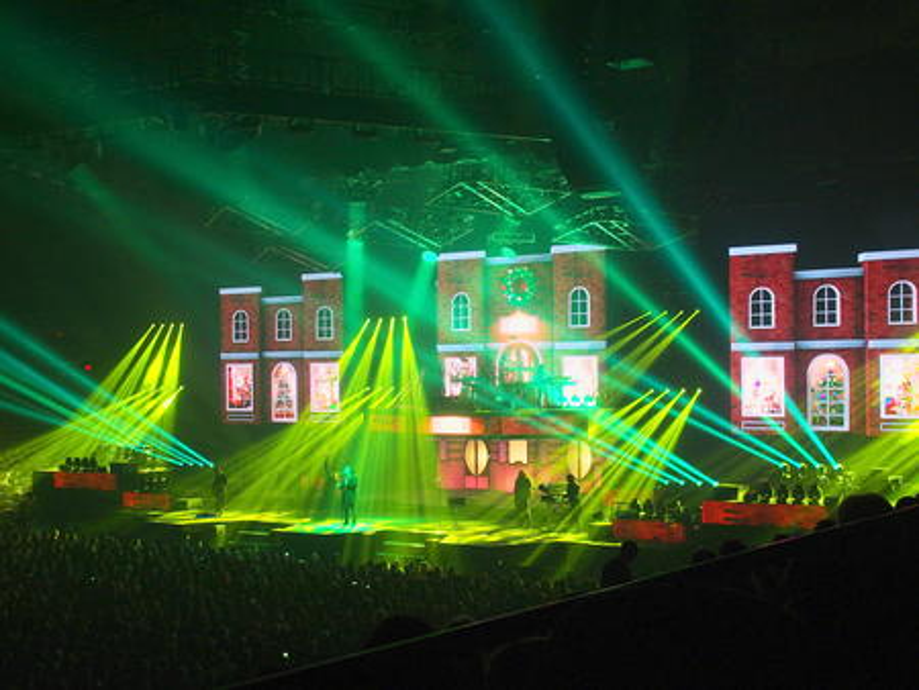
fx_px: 1222
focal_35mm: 46
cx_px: 460
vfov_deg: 31.5
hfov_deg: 41.2
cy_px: 345
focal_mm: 9.8
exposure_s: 1/50
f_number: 2.8
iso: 200
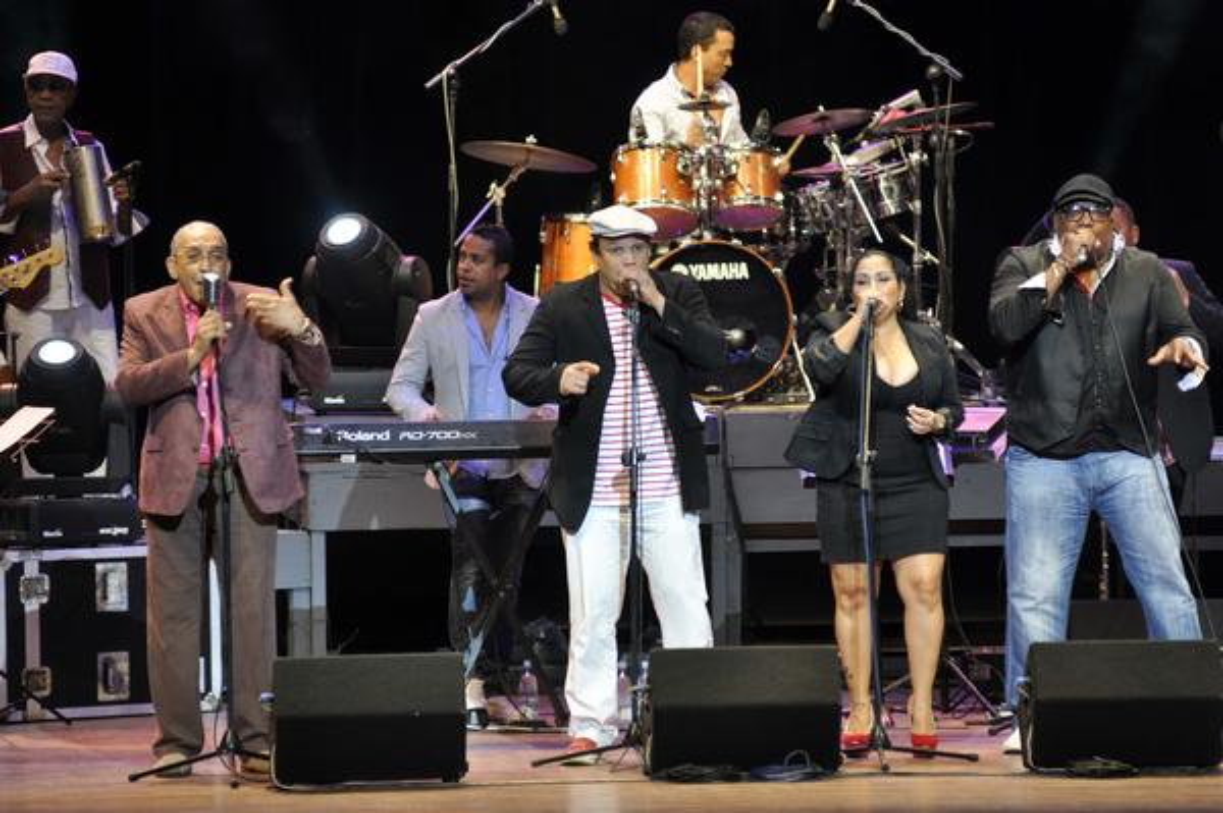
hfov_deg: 6.9
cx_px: 612
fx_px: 10183
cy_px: 406
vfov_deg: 4.6
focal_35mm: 300
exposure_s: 1/90
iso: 500
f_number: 3.3
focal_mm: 200
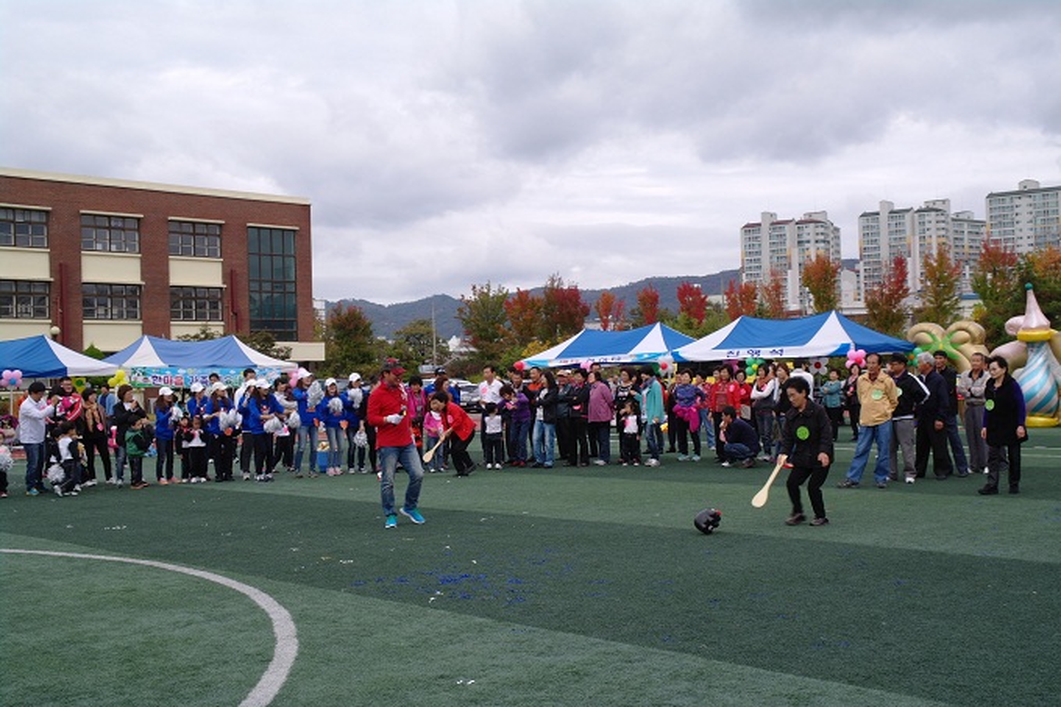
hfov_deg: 47.4
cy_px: 354
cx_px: 530
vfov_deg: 32.6
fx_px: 1208
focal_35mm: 41
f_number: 10
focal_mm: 27
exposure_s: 1/60
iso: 100
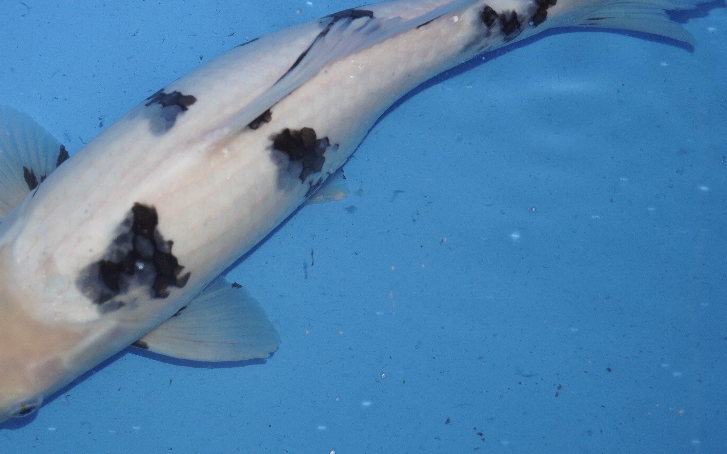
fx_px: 1519
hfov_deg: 26.8
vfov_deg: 17.0
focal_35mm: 77
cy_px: 190
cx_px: 251
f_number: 4.5
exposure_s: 1/160
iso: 640
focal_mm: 37
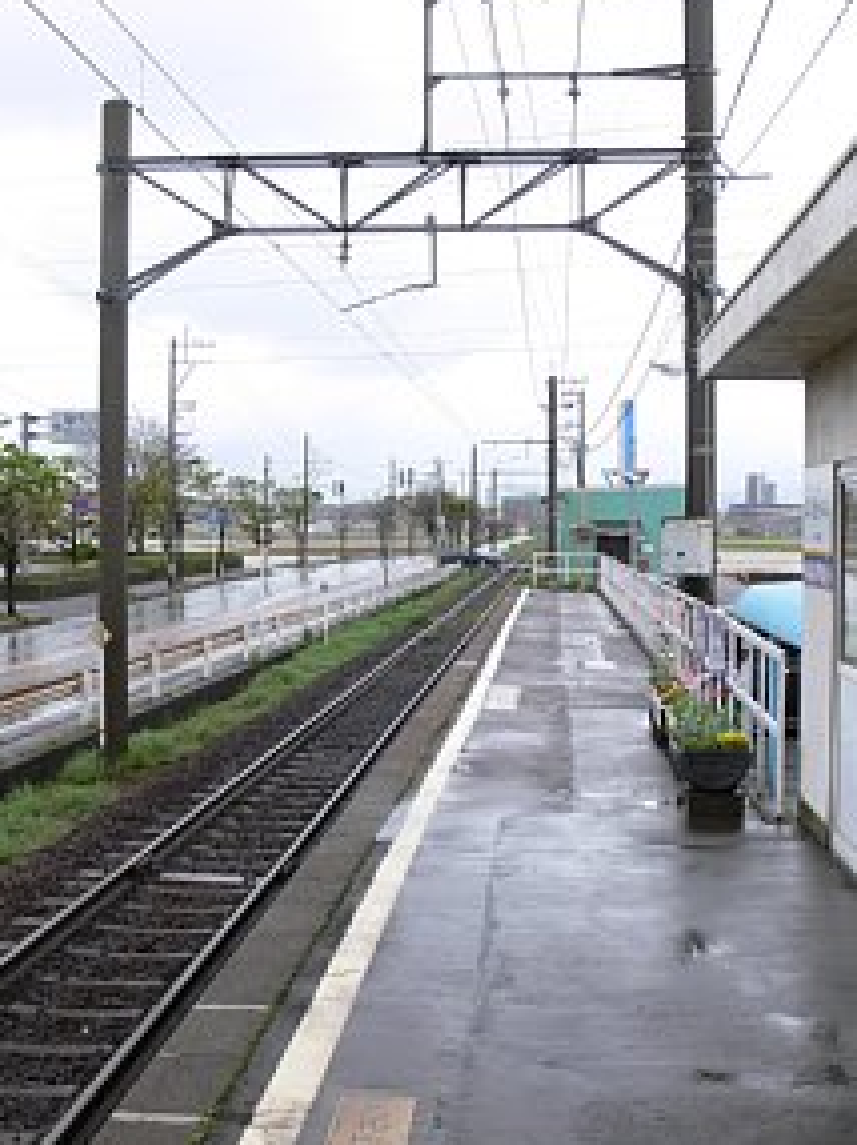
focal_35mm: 49
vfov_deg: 38.9
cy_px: 581
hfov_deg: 29.6
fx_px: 1620
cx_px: 408
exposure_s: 1/100
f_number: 4.5
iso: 80
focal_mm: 7.4
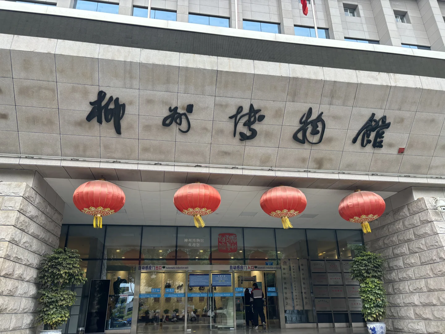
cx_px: 222
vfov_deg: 53.1
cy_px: 167
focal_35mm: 26
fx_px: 334
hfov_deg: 67.3
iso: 50
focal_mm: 5.96
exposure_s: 1/135
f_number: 1.6
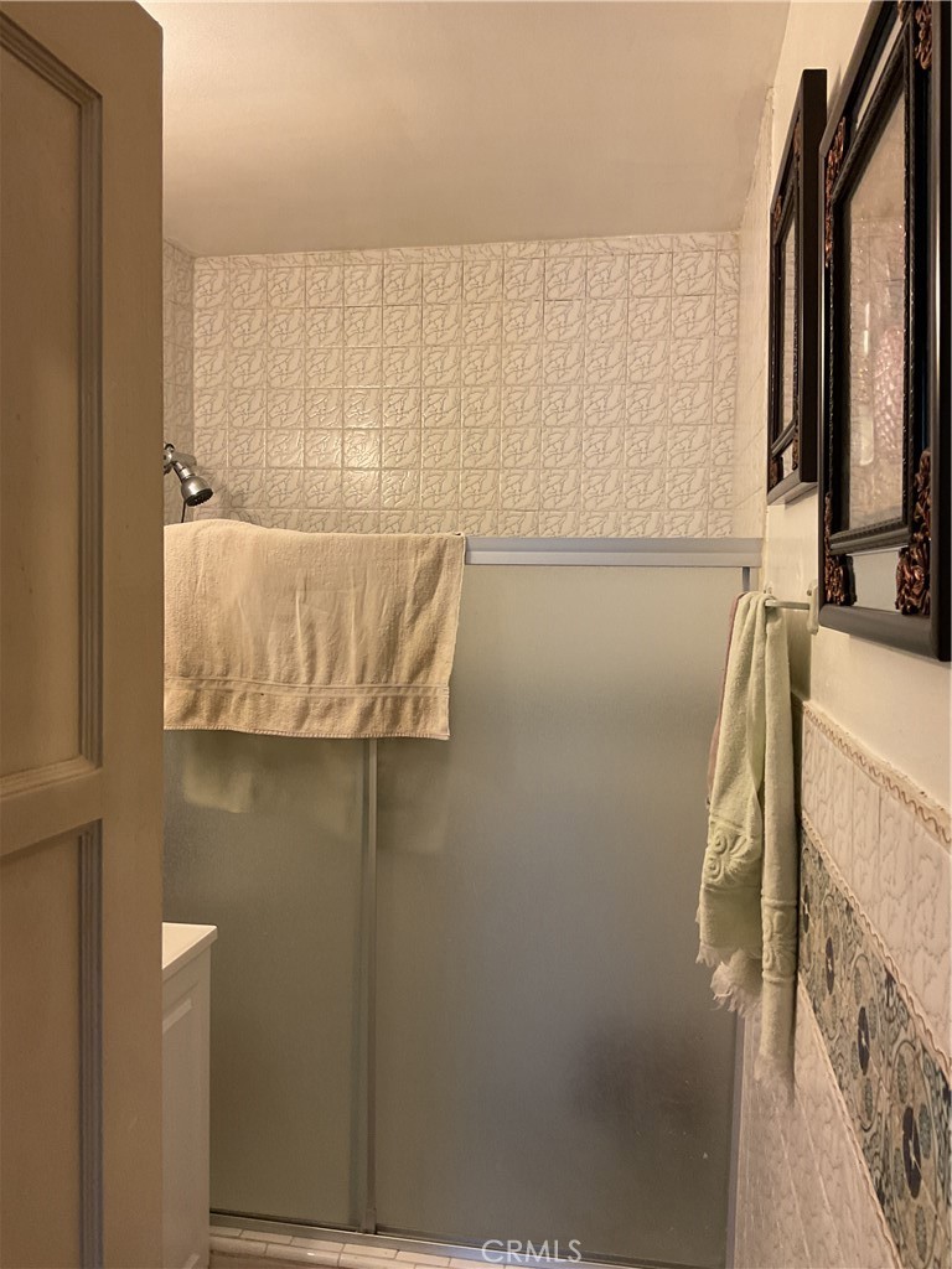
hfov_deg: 48.2
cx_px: 476
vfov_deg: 61.7
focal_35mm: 29
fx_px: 1063
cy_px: 634
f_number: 1.8
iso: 100
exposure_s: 1/60
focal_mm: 3
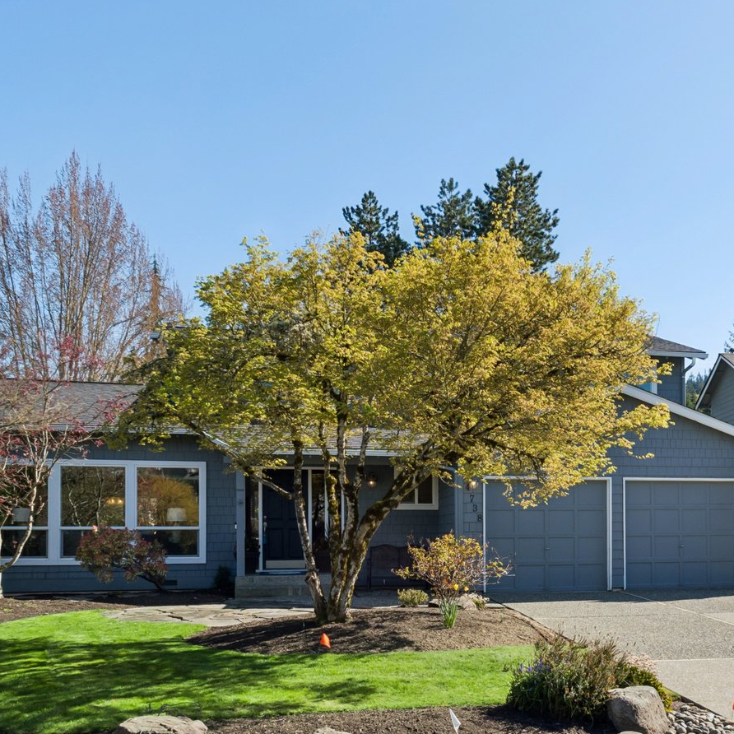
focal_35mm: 39
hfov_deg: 41.4
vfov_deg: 41.4
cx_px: 529
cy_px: 525
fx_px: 947
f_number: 9
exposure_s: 1/200
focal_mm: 13.5
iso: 250
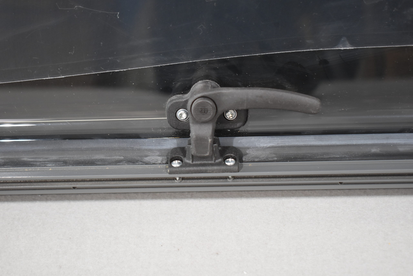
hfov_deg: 35.1
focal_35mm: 57
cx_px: 206
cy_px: 138
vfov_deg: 23.8
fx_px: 654
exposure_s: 1/125
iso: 1400
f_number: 4.8
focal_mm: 38
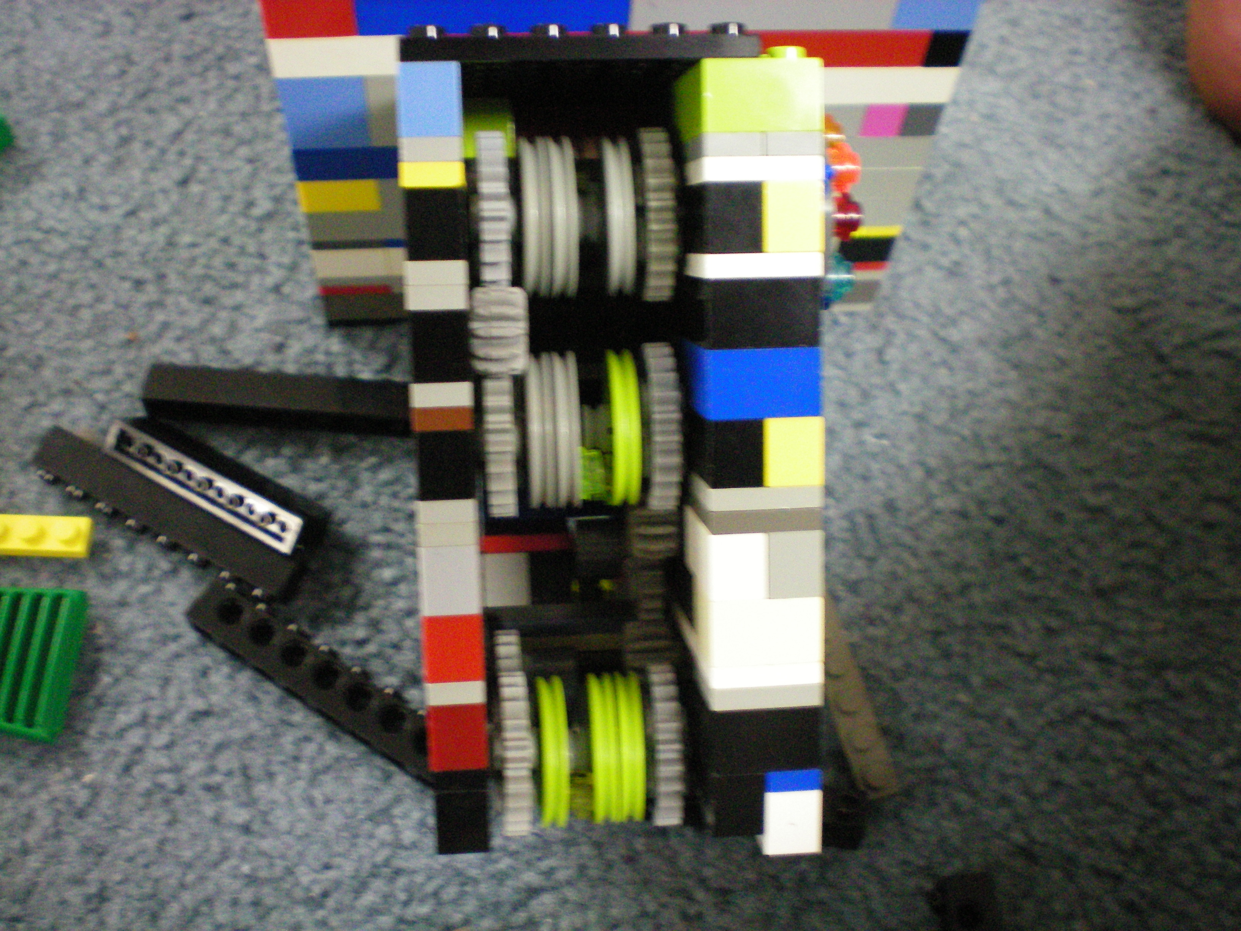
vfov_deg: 37.7
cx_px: 620
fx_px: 1362
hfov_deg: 49.0
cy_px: 466
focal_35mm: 38
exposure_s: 1/8
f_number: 3.1
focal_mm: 6.3
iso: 400
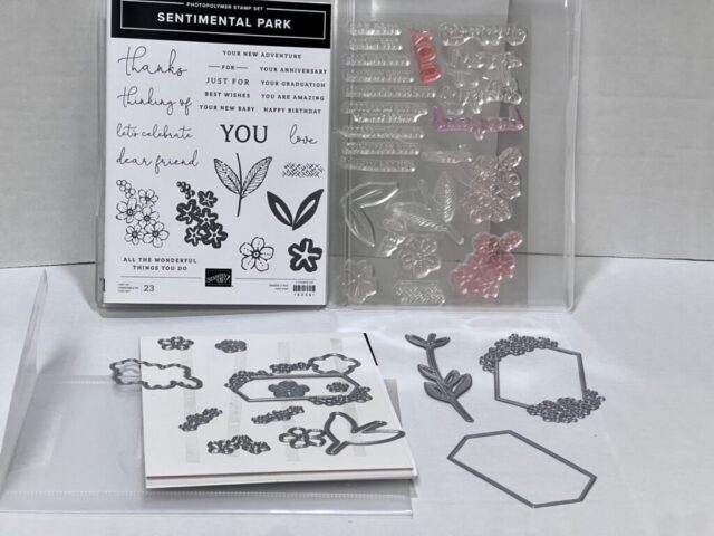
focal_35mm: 77
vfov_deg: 19.1
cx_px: 357
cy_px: 268
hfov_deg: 25.3
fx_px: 1588
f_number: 2.8
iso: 200
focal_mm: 9
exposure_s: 1/120
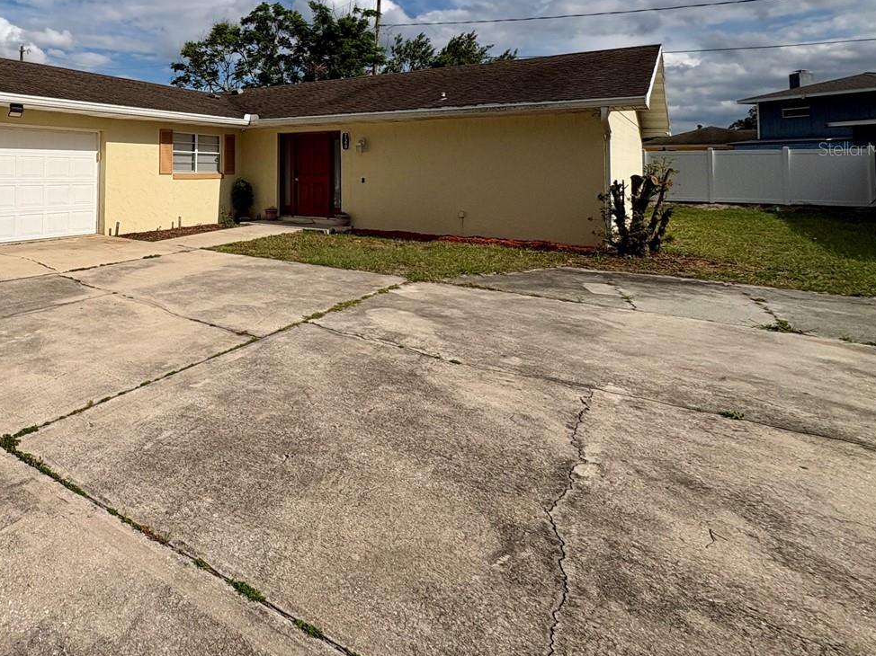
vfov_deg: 55.4
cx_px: 183
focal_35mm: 23
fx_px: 582
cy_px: 148
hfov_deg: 67.5
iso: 50
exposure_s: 1/6135
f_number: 2.2
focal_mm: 2.22
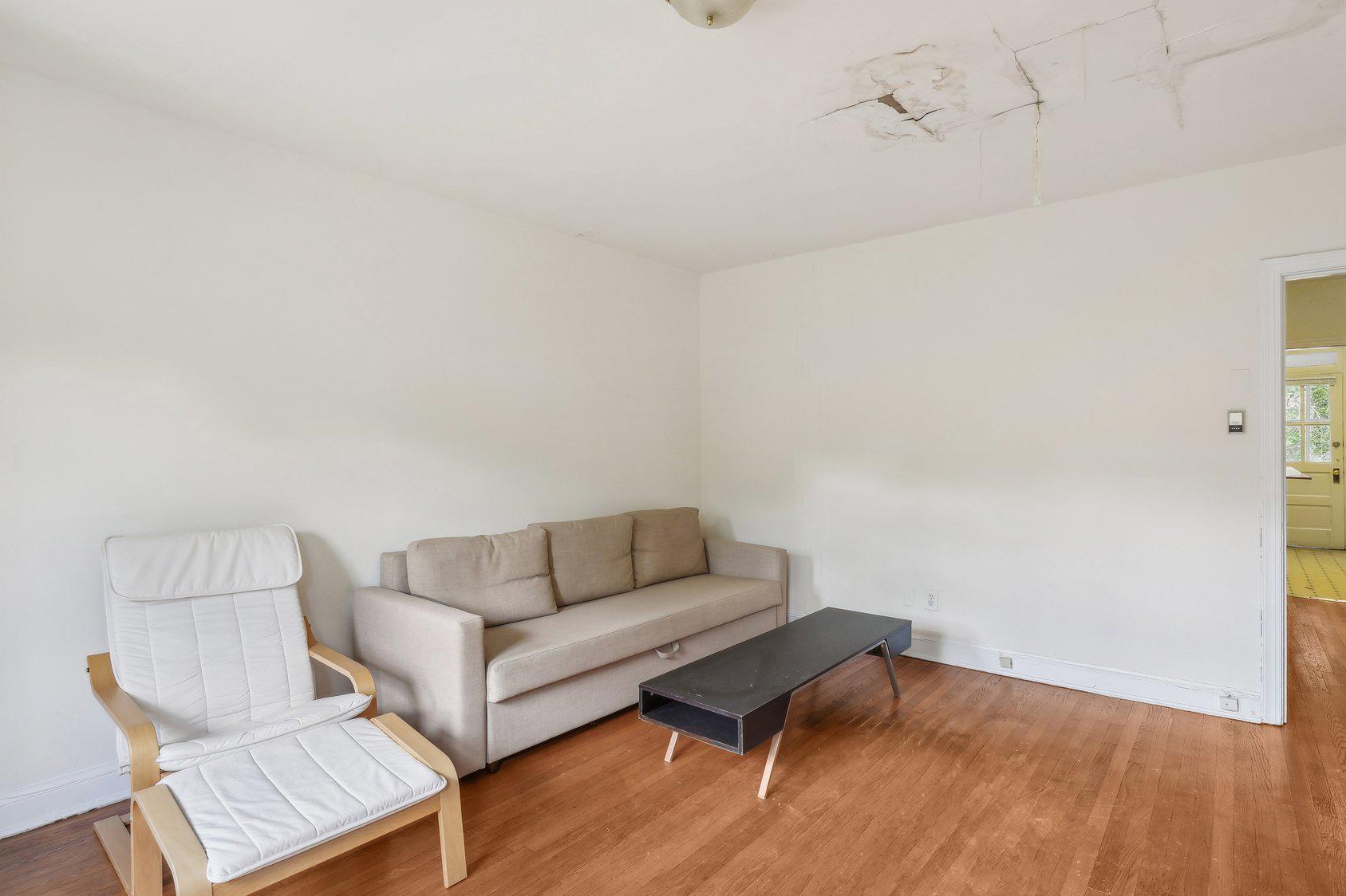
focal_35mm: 17
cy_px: 451
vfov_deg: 70.4
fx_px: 635
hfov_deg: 93.0
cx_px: 736
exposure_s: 1/13
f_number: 7.1
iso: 160
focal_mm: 14
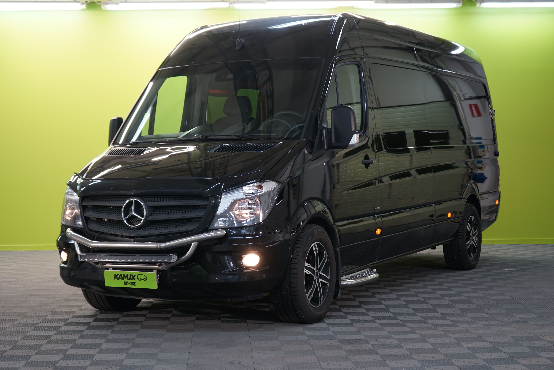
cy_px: 185
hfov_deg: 31.0
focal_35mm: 65
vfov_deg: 20.9
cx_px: 277
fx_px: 1000
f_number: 5.6
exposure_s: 1/25
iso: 500
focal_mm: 65
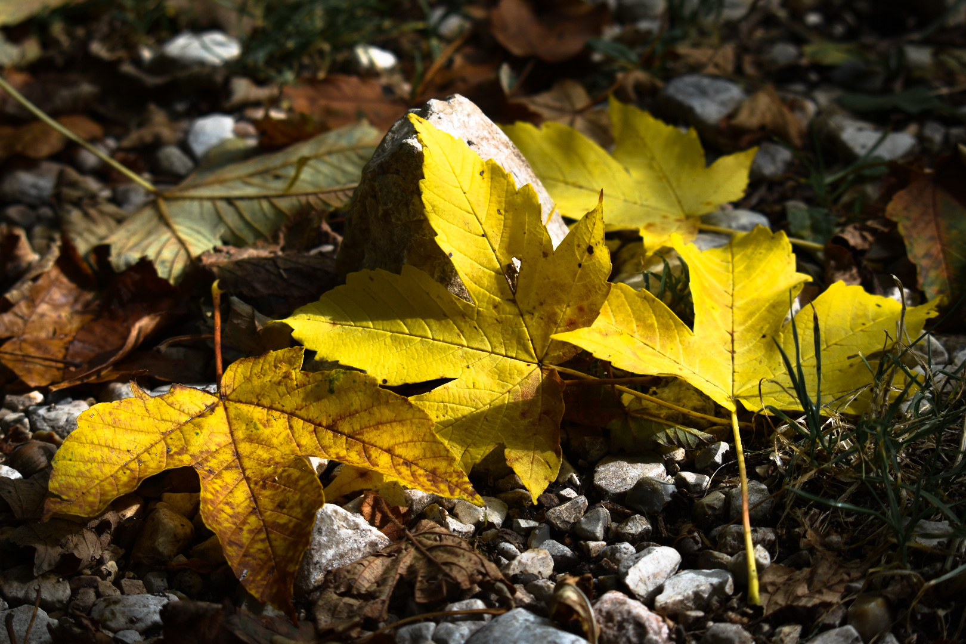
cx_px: 483
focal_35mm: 150
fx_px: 4025
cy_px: 322
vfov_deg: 9.1
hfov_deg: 13.7
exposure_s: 1/400
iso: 100
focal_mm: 100
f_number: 6.3
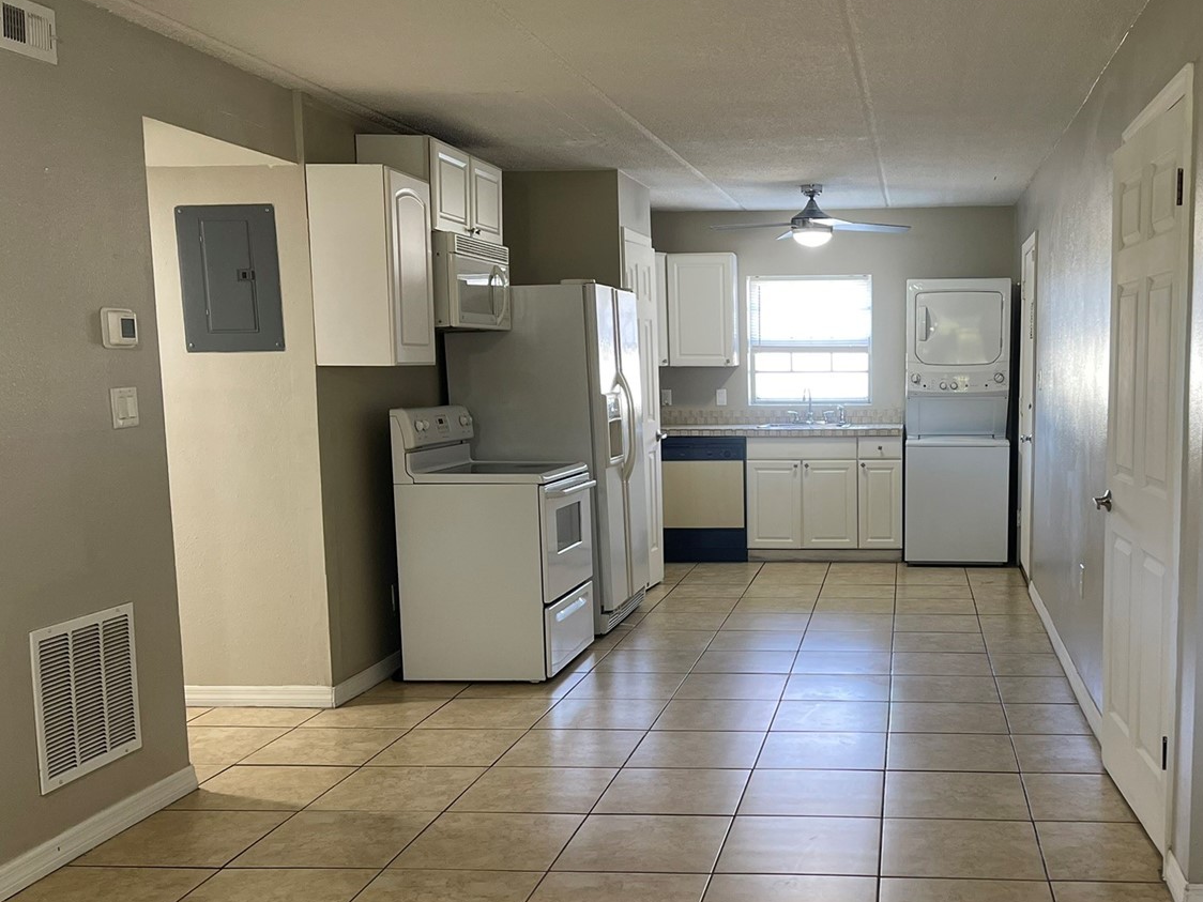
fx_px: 1286
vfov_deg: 38.6
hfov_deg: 49.1
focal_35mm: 37
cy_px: 523
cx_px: 822
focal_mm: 5.1
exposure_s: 1/60
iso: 200
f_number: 1.6
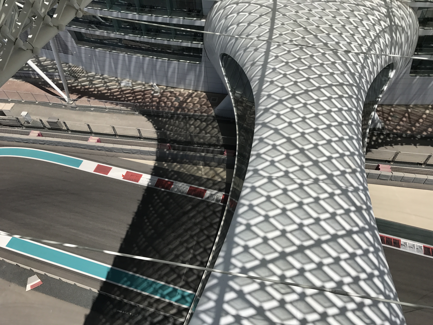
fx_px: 350
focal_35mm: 28
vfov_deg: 49.7
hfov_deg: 63.4
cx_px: 216
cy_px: 162
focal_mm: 3.99
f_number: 1.8
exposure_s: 1/6849
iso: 25
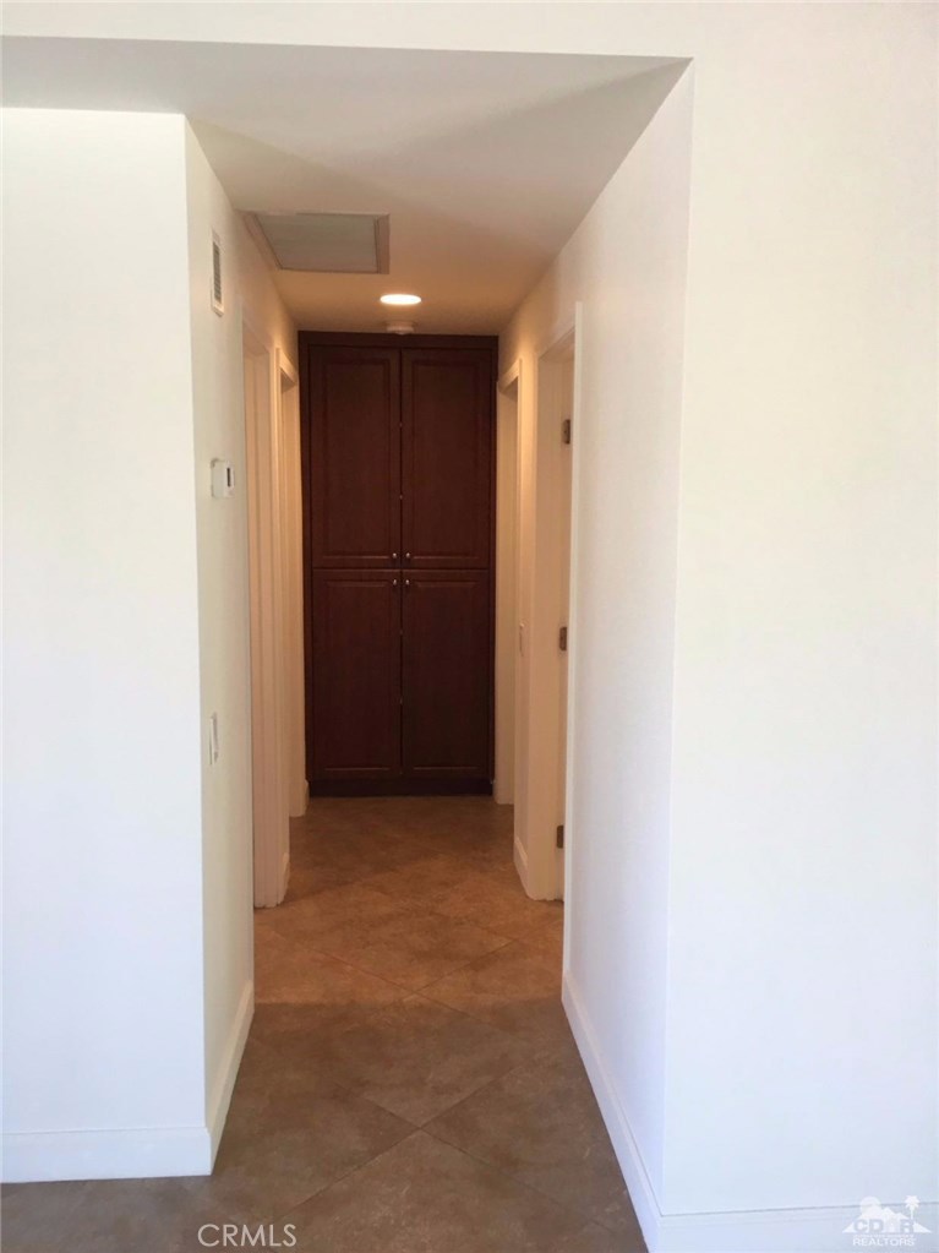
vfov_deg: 61.7
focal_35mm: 29
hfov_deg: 48.2
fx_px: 1049
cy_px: 626
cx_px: 470
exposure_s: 1/15
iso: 32
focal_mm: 4.15
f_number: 2.2
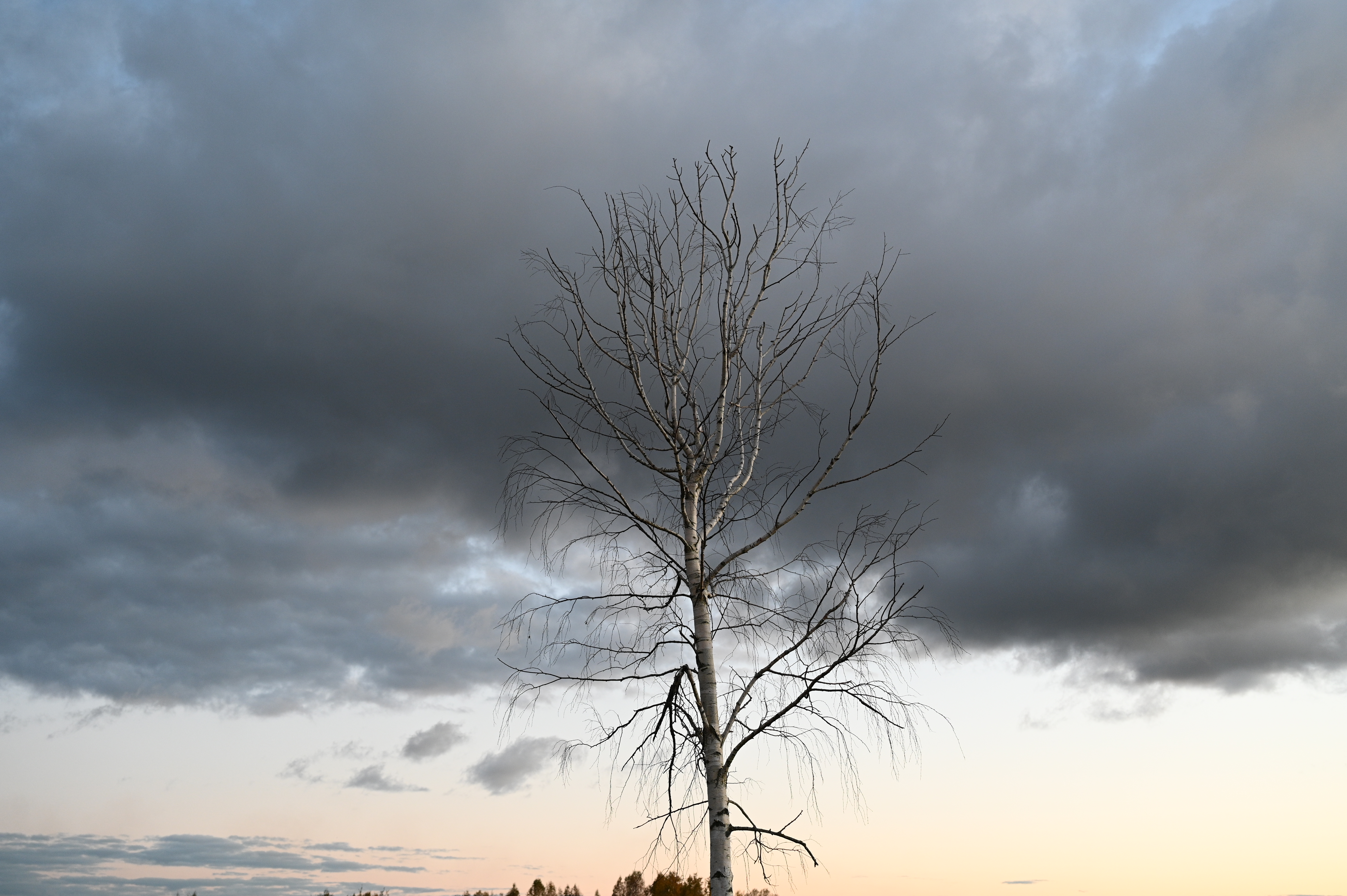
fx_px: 1346
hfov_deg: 53.2
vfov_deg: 36.8
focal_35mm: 36
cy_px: 448
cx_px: 674
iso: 720
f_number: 4
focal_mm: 36
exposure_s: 1/100
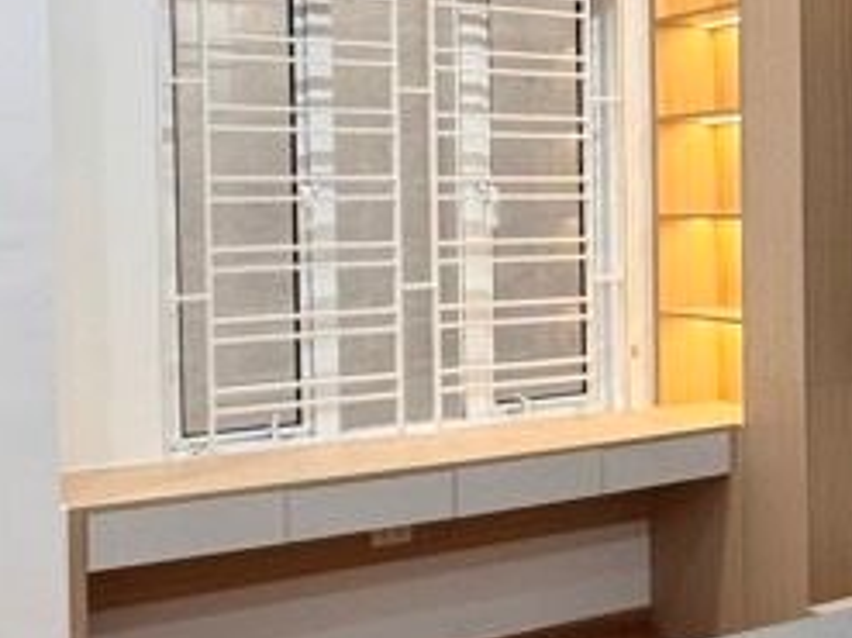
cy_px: 235
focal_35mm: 58
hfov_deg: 30.2
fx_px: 1427
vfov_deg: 25.1
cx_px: 907
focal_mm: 2.22
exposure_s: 1/100
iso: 250
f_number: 2.2
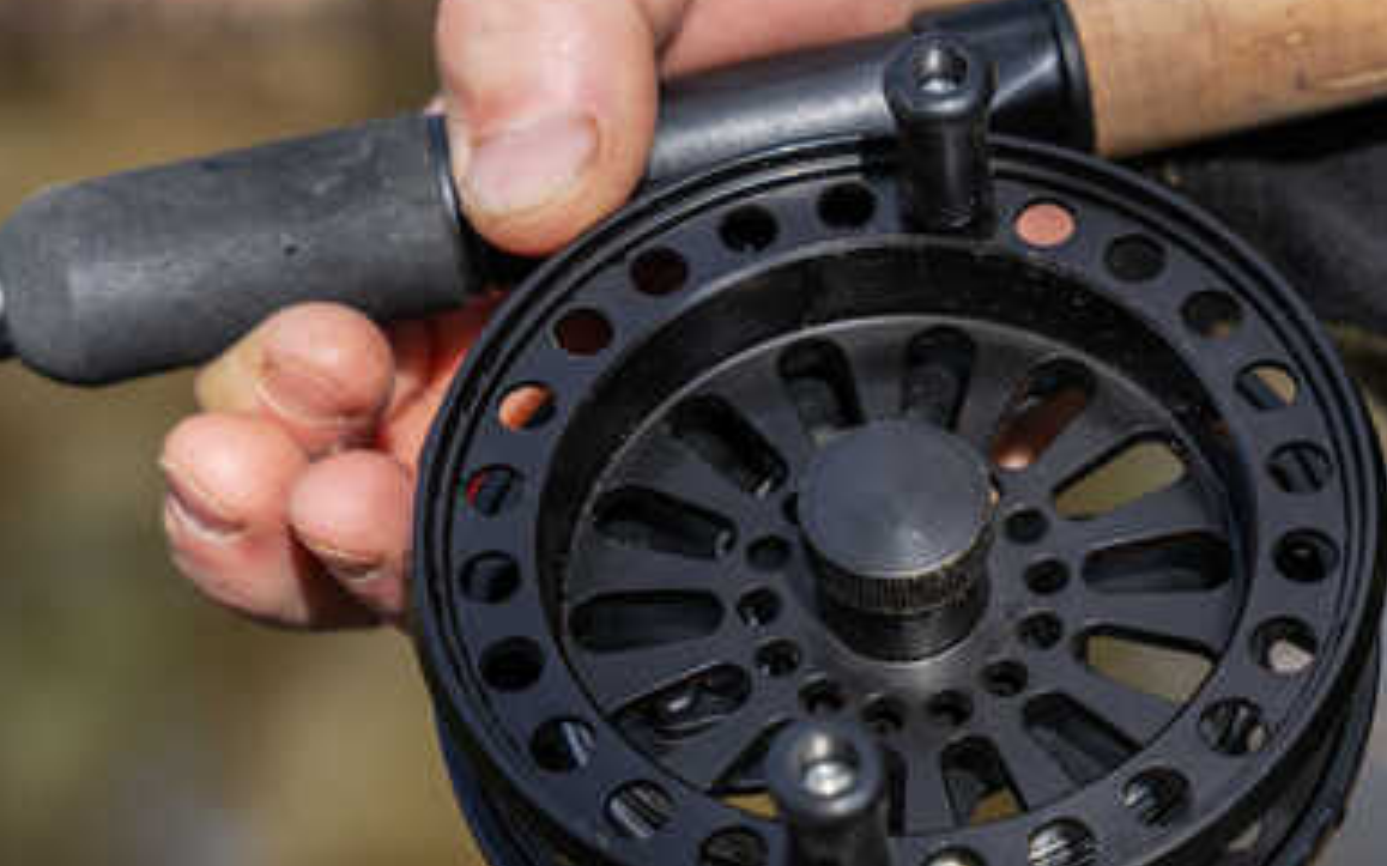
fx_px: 4195
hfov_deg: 18.7
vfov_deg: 11.8
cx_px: 985
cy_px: 521
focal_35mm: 111
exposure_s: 1/100
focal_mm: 70
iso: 100
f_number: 6.3
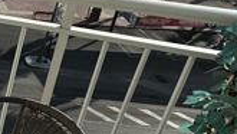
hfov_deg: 21.0
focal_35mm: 65
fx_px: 409
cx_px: -198
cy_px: 39
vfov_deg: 18.5
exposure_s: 1/2681
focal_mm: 2.22
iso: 50
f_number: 2.2
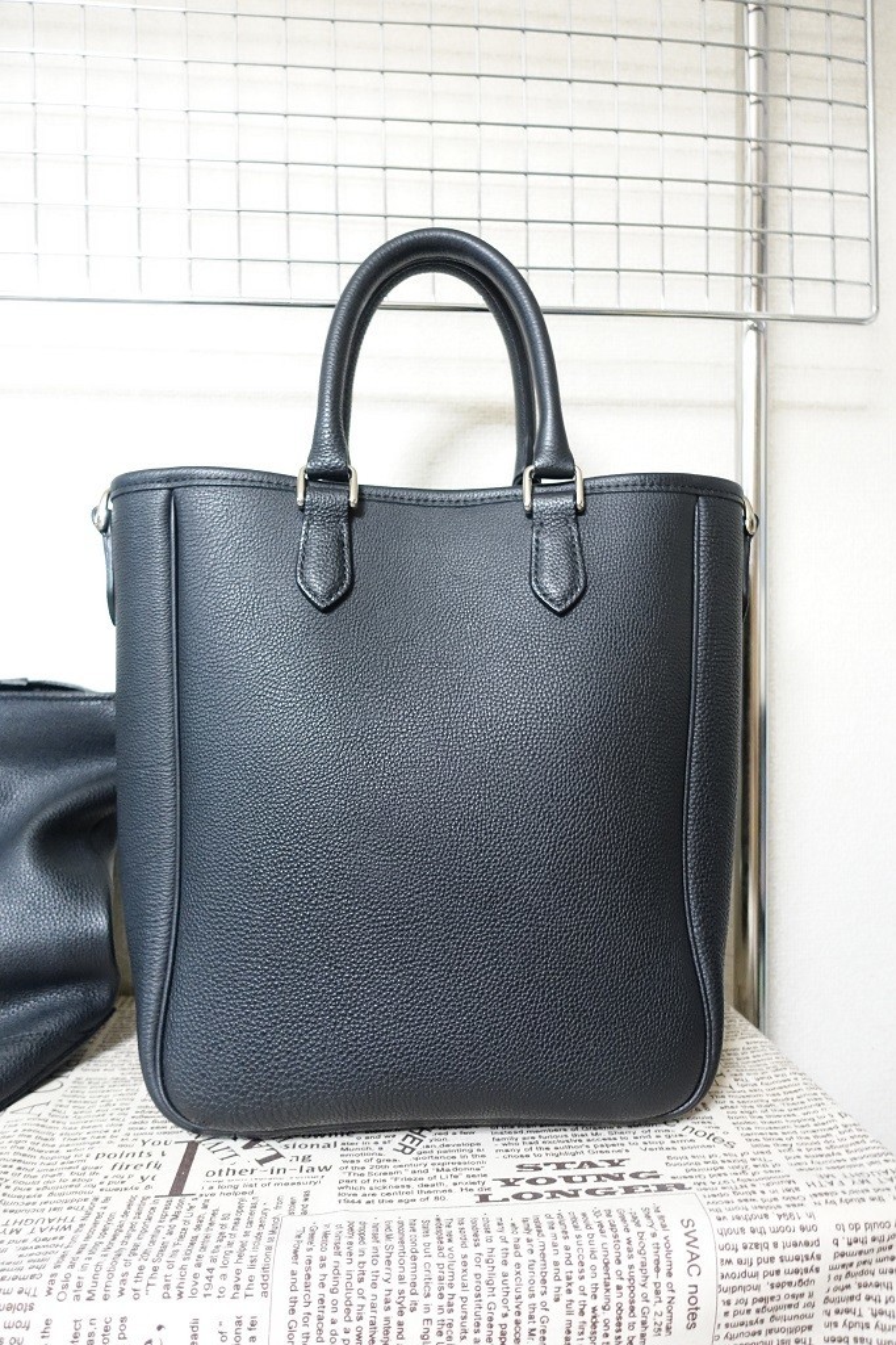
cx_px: 448
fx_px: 897
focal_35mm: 24
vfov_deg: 73.8
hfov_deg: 53.1
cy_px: 672
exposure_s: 1/30
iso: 1250
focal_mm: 8.8
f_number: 1.8
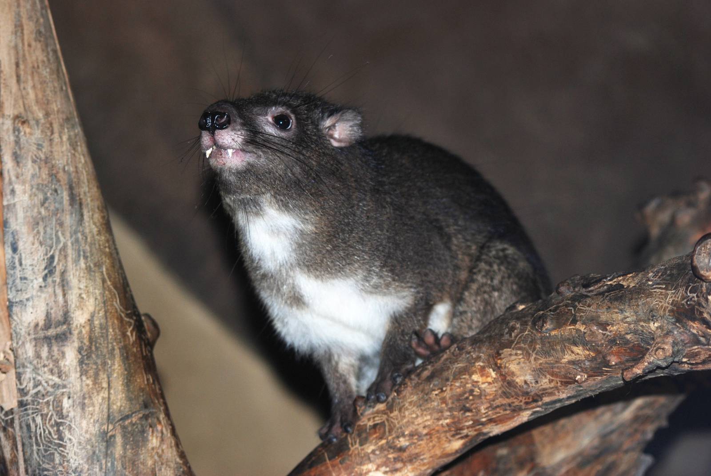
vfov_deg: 10.7
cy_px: 238
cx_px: 356
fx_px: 2551
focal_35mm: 129
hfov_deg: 15.9
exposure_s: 1/60
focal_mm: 86
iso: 200
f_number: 4
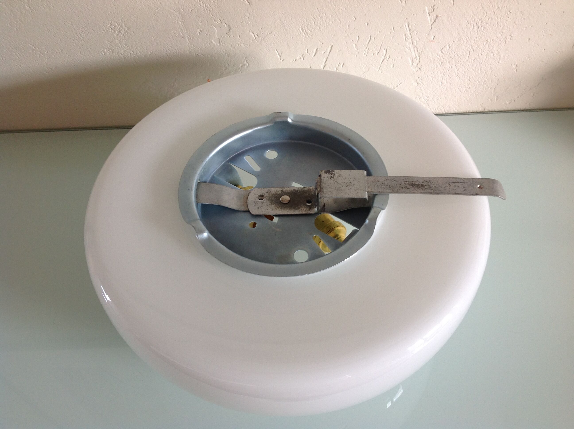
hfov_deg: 52.7
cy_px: 214
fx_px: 580
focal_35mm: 35
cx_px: 287
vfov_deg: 40.6
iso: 50
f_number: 2.4
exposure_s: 1/24
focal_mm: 4.28
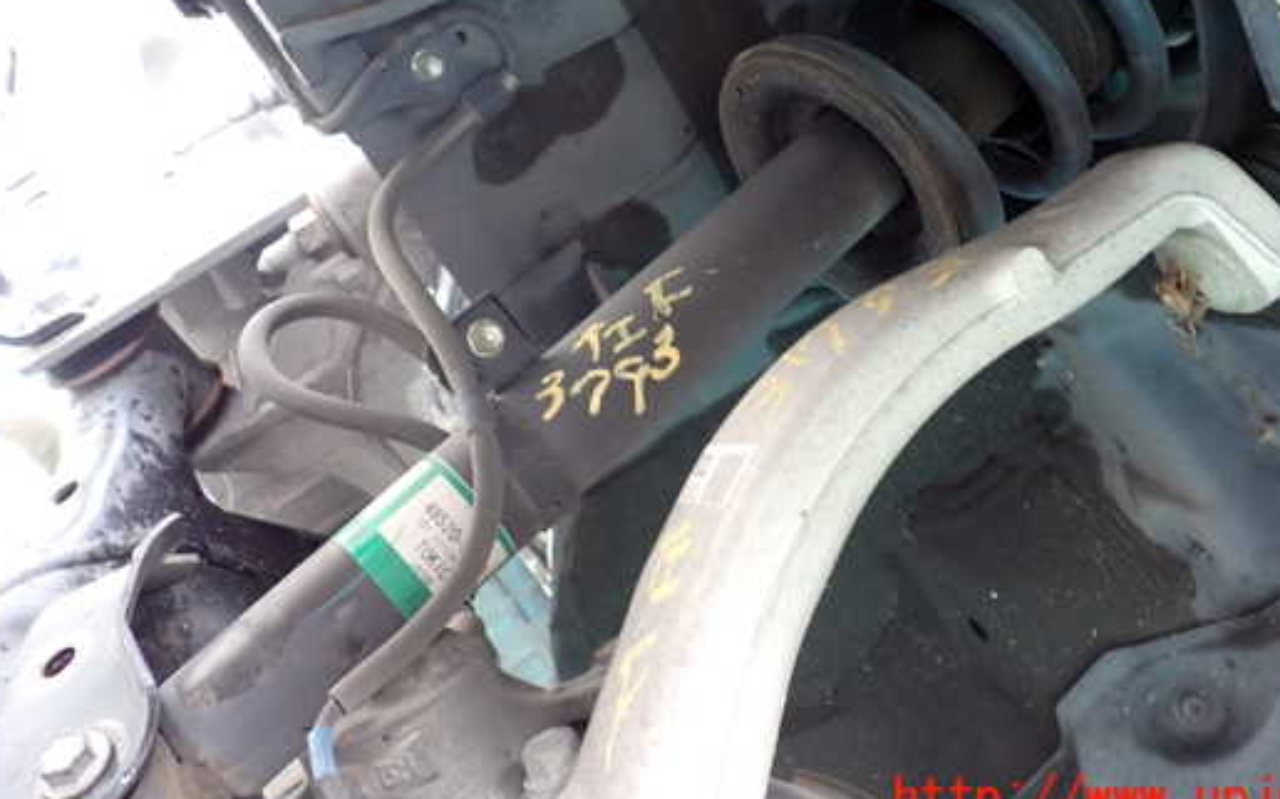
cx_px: 709
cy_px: 273
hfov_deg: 52.7
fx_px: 1290
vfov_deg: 34.1
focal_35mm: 37
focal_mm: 5.4
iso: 200
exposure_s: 1/30
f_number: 2.3
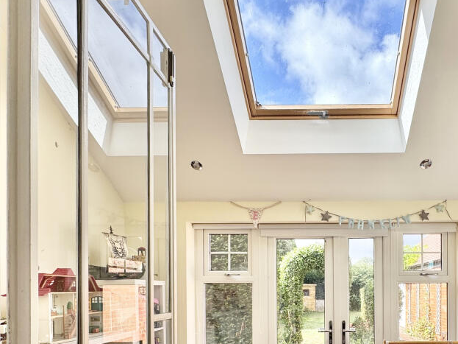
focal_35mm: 23
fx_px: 304
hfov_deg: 71.0
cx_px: 318
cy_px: 281
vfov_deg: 54.4
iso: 40
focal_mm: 2.22
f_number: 2.2
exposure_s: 1/303
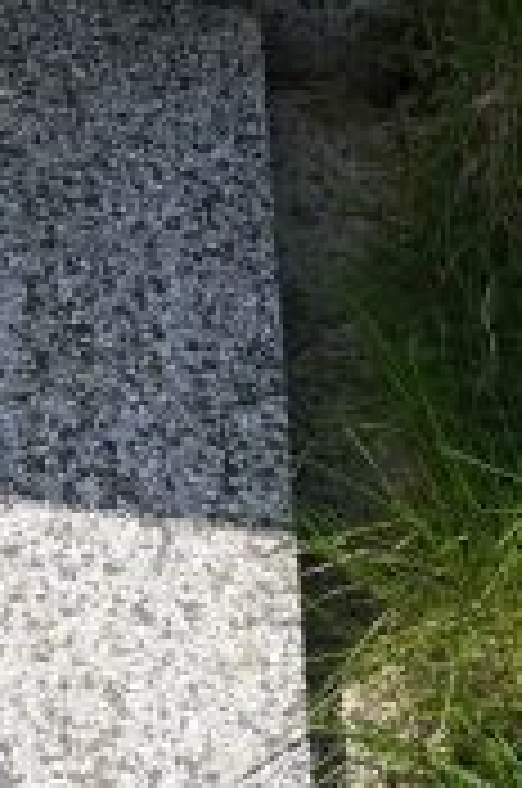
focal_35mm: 137
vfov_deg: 14.3
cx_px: -436
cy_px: -288
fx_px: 2991
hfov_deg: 9.5
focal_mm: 20
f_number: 9
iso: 400
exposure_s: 1/500
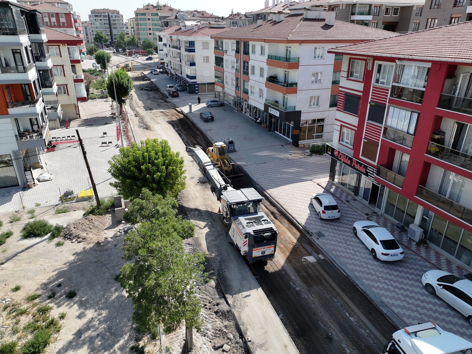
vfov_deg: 56.8
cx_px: 236
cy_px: 177
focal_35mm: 24
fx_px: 327
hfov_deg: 71.6
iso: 130
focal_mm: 12.29
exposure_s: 1/100
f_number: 2.8
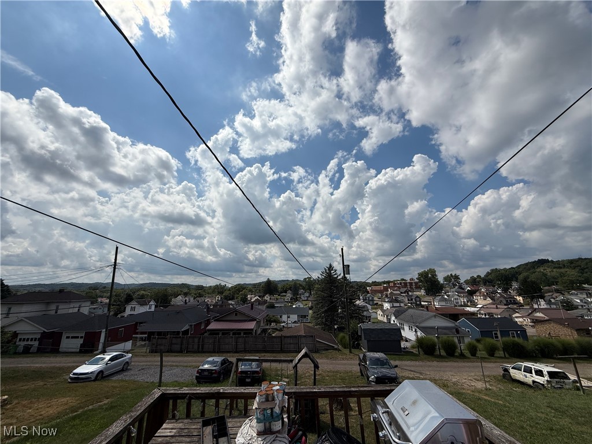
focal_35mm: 14
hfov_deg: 102.1
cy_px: 222
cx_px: 296
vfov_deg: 85.7
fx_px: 239
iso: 32
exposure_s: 1/6173
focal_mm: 2.22
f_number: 2.2
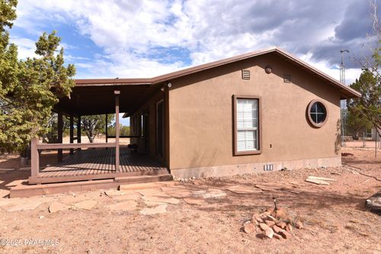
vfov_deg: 59.5
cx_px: 190
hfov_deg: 81.2
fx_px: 222
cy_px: 127
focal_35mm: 21
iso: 200
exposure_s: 1/400
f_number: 10
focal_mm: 21
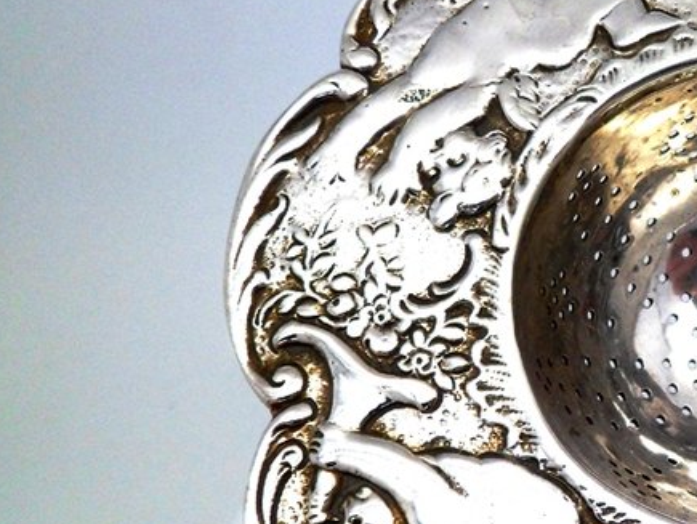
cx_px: 745
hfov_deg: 28.6
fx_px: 1249
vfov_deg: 23.7
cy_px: 301
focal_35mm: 62
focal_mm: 4.9
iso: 80
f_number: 3.3
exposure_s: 1/250
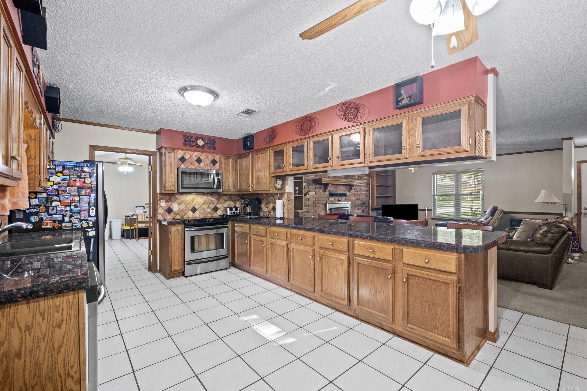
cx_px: 294
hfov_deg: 100.4
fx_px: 245
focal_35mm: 15
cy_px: 196
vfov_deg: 77.3
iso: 800
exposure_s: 1
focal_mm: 10
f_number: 7.1
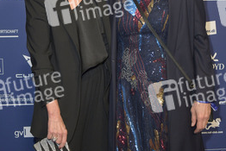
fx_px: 364
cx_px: 114
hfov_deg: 34.5
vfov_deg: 23.3
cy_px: 49
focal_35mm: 58
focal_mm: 38
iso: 1000
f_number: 5.6
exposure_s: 1/250
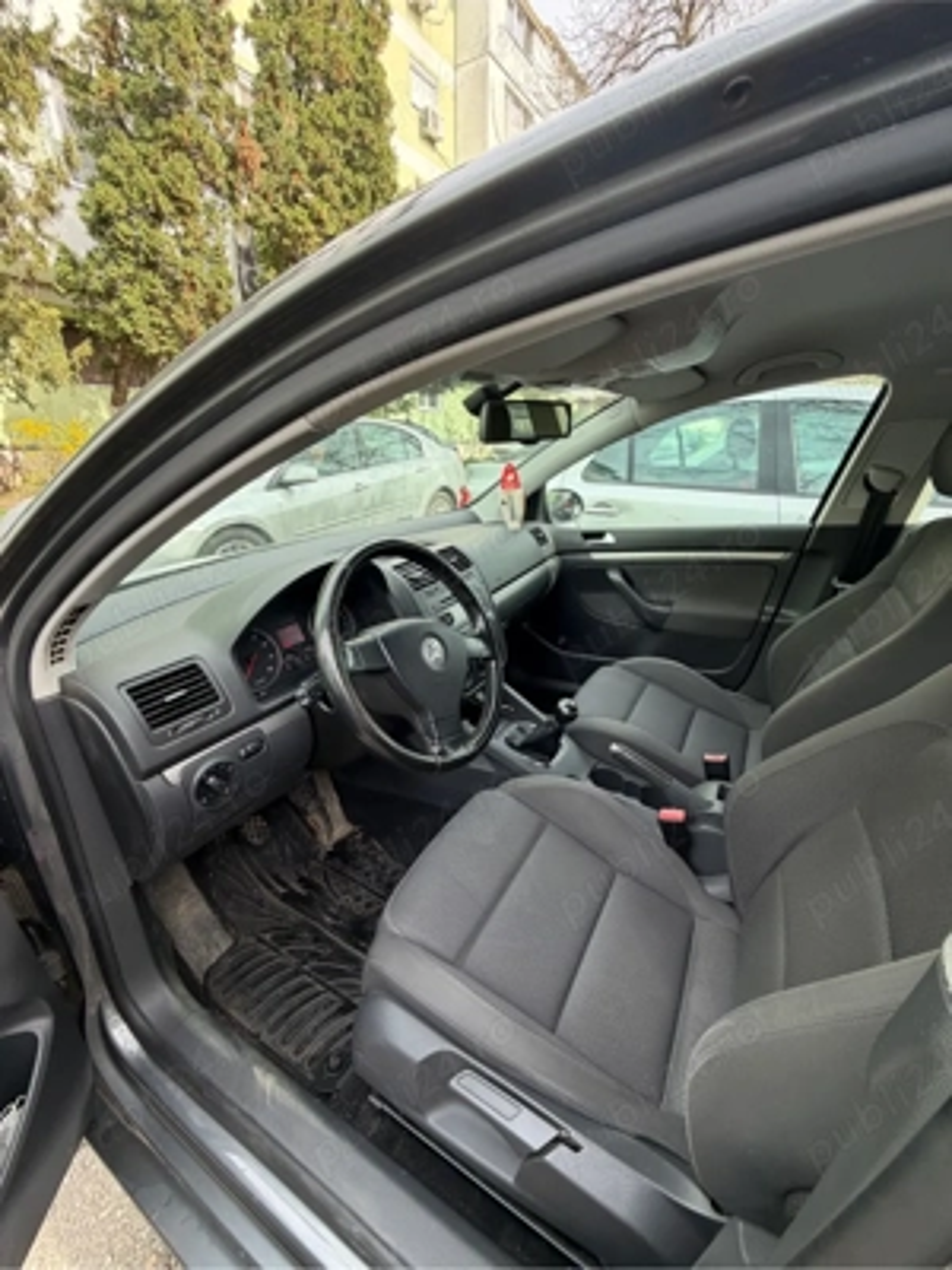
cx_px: 476
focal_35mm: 14
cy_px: 635
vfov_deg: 102.1
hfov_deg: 85.7
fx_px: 513
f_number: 2.2
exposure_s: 1/121
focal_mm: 2.22
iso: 64
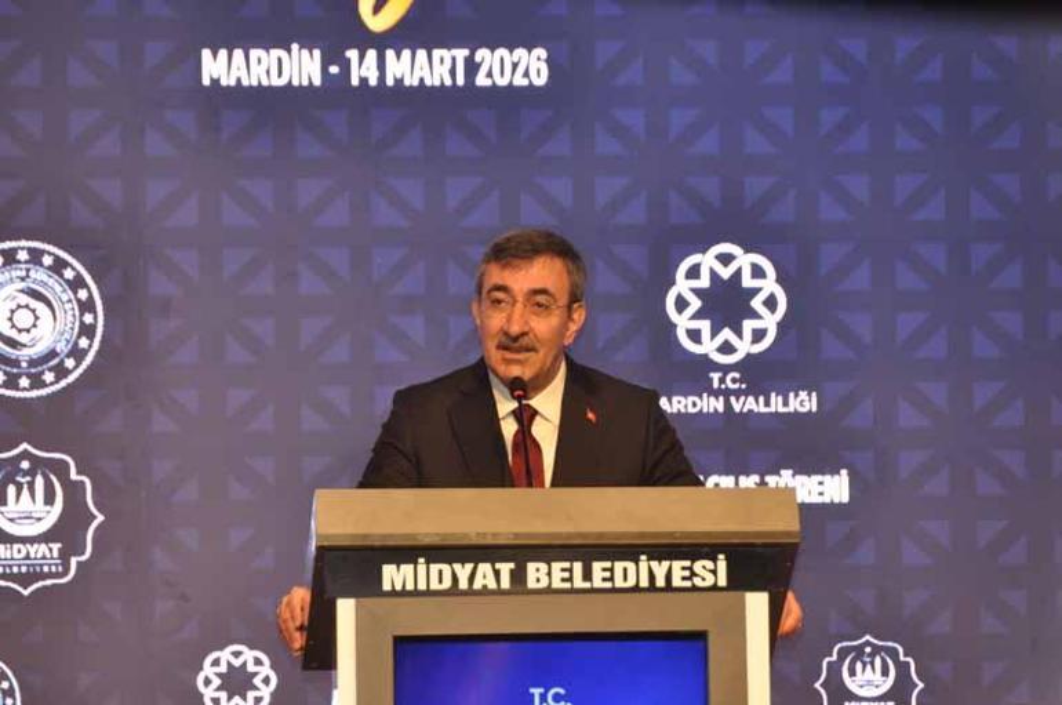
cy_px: 352
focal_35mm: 300
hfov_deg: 6.9
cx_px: 531
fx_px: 8837
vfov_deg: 4.6
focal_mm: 200
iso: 500
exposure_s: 1/30
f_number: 5.6
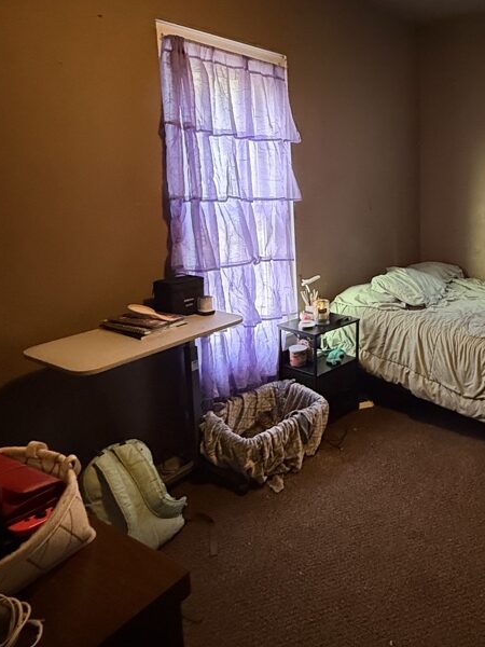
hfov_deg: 46.9
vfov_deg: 63.1
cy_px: 276
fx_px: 523
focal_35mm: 28
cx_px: 392
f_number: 2.2
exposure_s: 1/60
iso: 1000
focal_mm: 2.22
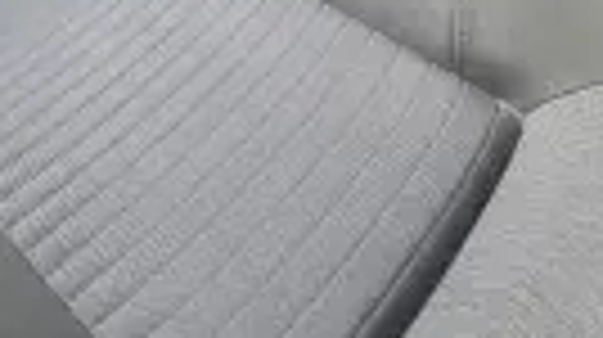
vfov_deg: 23.1
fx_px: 655
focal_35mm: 41
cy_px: -176
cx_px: -14
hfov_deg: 42.1
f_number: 2.2
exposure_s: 1/60
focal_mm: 2.22
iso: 500
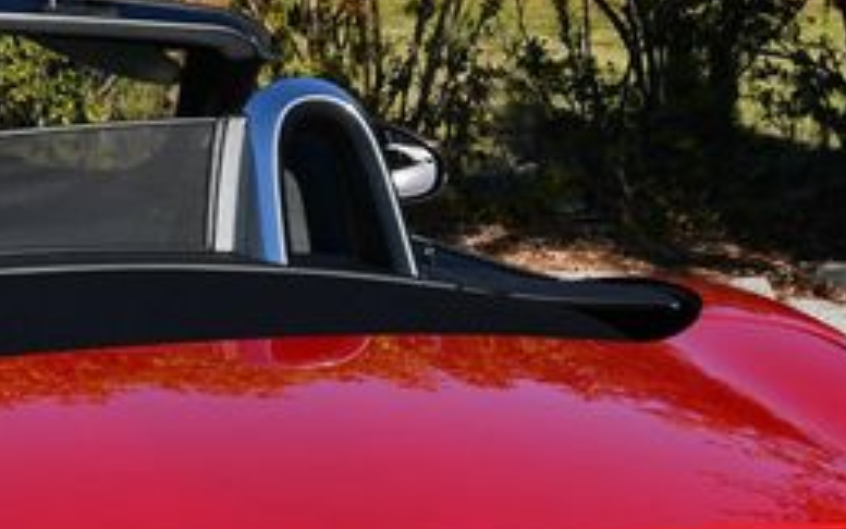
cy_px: 594
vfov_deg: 9.5
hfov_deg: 15.4
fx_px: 3136
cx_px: 389
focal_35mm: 136
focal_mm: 27
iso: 100
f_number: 8
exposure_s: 1/250
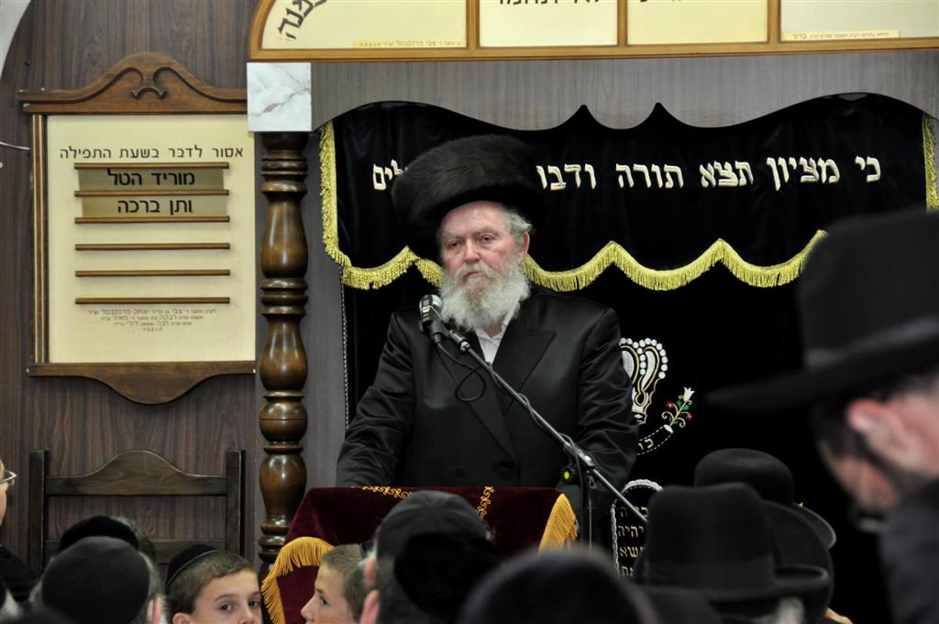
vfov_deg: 8.1
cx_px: 470
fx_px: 4376
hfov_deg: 12.2
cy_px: 312
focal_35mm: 168
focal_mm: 112
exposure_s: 1/60
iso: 800
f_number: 5.3
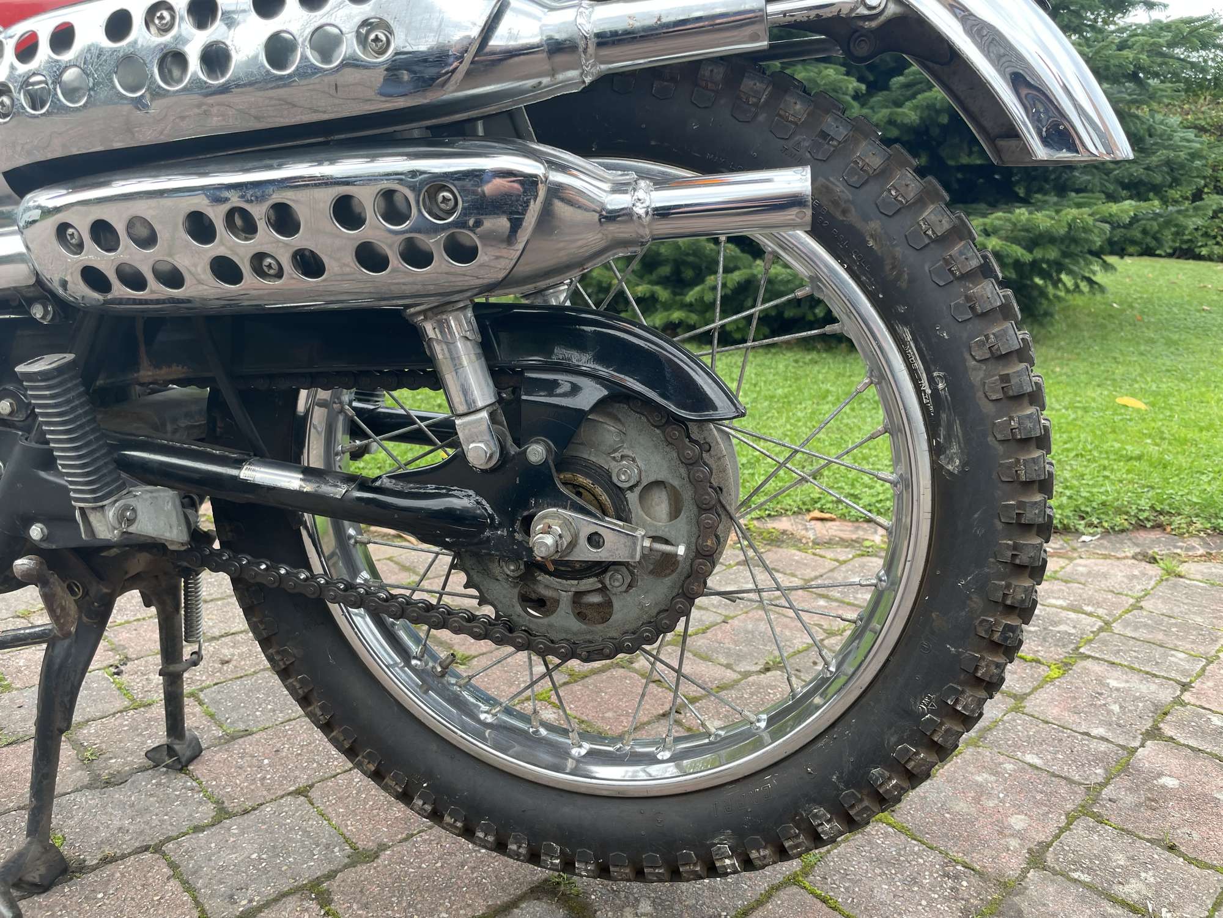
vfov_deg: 53.1
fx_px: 919
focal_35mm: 26
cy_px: 459
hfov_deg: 67.3
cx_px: 612
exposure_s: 1/121
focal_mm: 4.2
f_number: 1.6
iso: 40
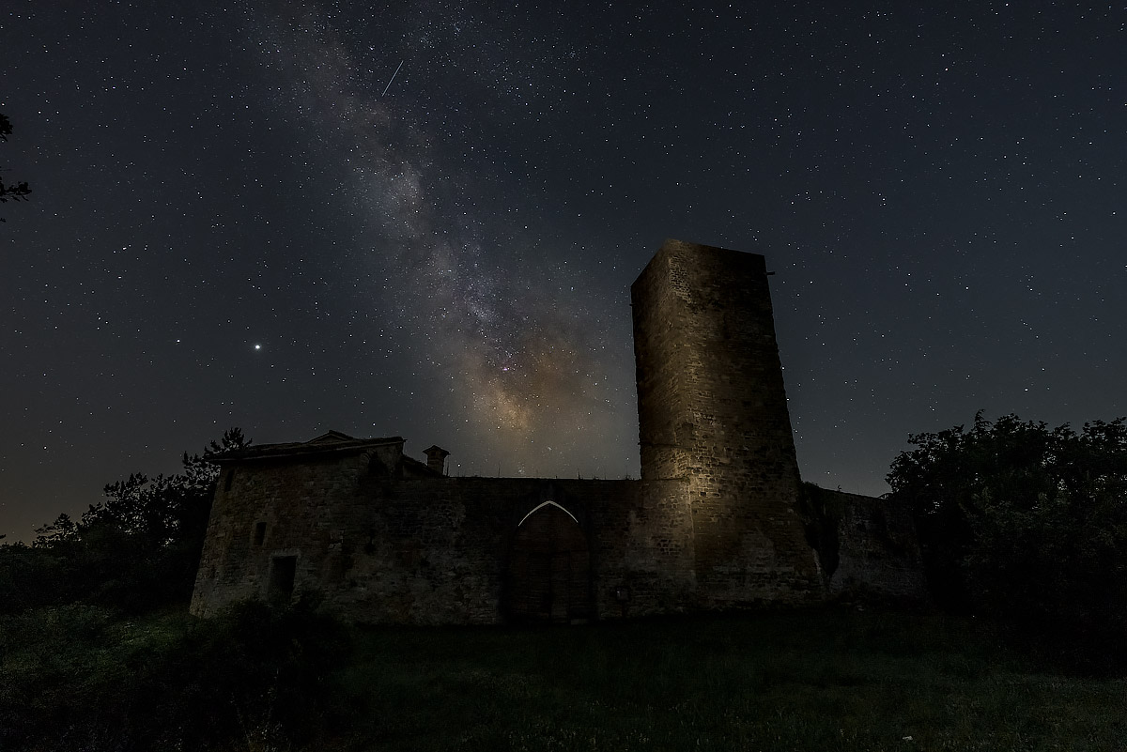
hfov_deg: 90.0
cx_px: 564
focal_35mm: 18
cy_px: 376
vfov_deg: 67.4
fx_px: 564
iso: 3200
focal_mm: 18
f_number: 4
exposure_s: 15
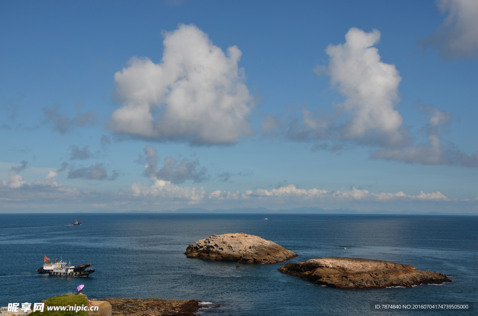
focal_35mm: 51
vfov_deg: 26.4
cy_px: 158
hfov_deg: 39.0
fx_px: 676
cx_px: 239
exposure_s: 1/640
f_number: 8
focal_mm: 34
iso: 100
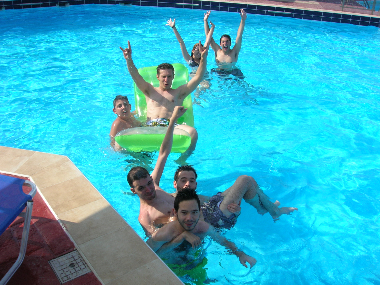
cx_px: 190
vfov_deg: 41.8
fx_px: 373
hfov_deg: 54.0
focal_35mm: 34
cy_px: 142
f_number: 4.9
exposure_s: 1/335
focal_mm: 5.7
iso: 50
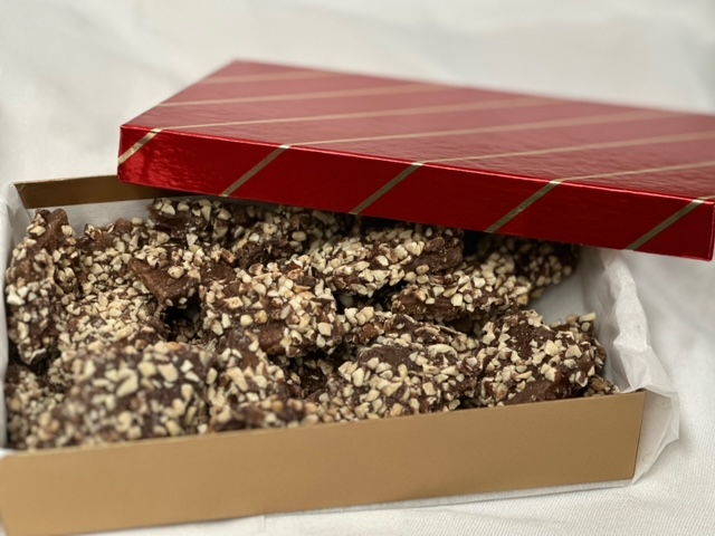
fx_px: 1590
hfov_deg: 25.3
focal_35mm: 77
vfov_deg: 19.1
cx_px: 358
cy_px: 268
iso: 250
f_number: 2.8
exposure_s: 1/40
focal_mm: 9
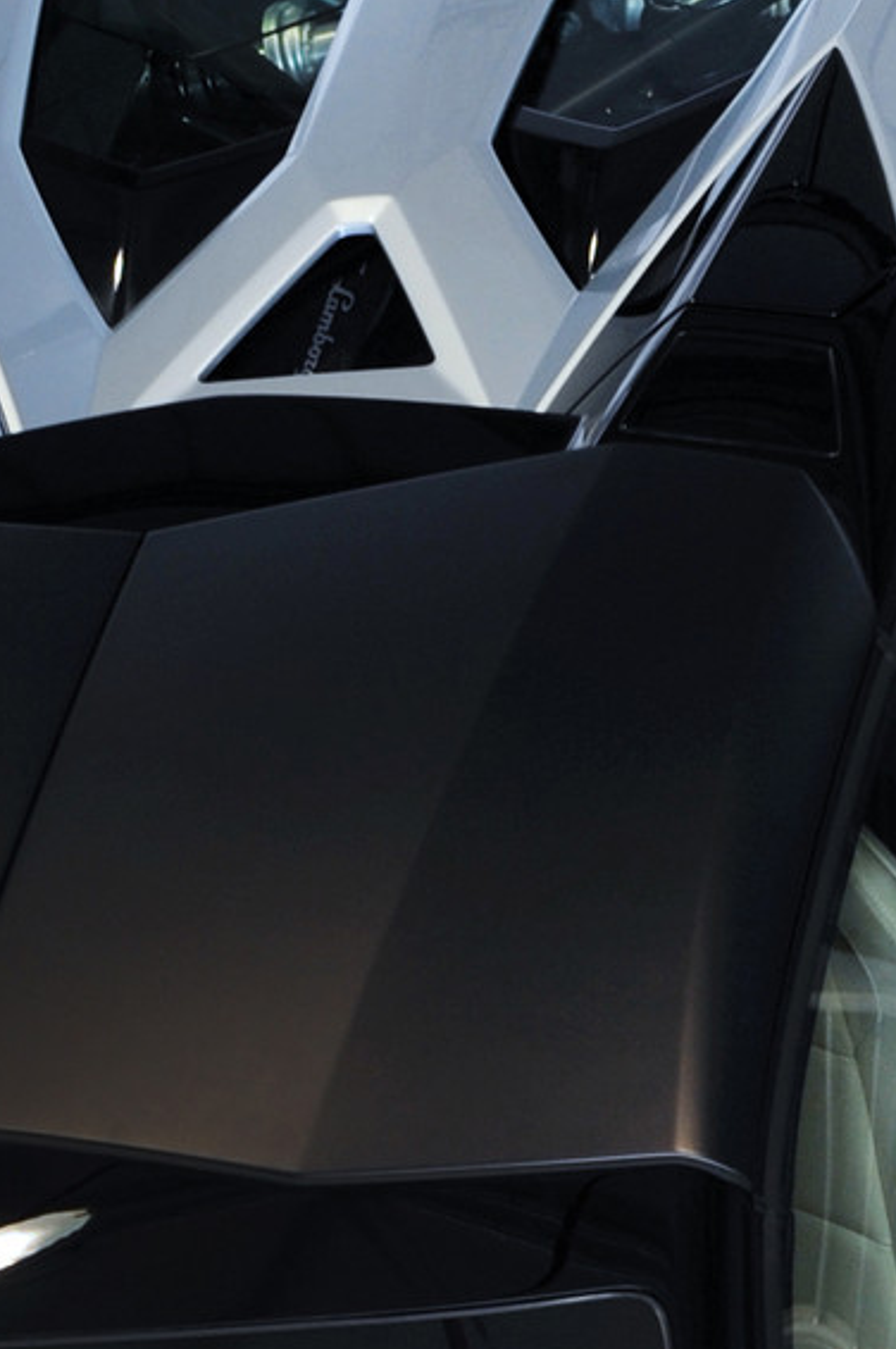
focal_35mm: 221
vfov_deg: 9.1
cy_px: 2019
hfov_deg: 6.2
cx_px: 64
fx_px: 8270
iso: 320
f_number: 4.5
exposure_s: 1/80
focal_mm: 50
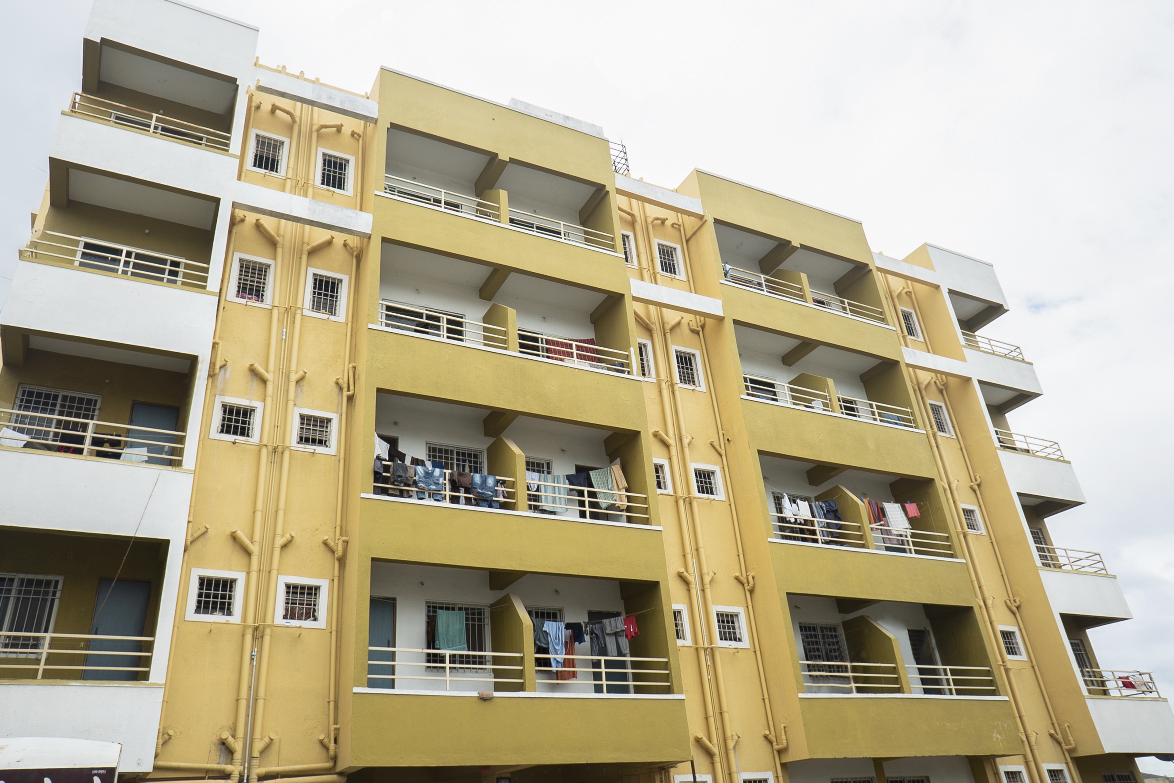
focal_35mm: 26
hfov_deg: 69.3
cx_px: 554
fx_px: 848
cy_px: 384
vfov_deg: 49.6
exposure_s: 1/100
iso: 100
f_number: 8
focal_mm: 16
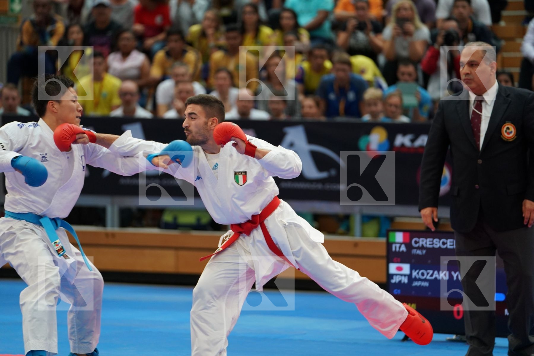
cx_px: 267
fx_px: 2477
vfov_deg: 8.2
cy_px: 178
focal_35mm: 167
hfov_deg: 12.3
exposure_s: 1/1000
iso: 2000
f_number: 2.8
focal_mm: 167
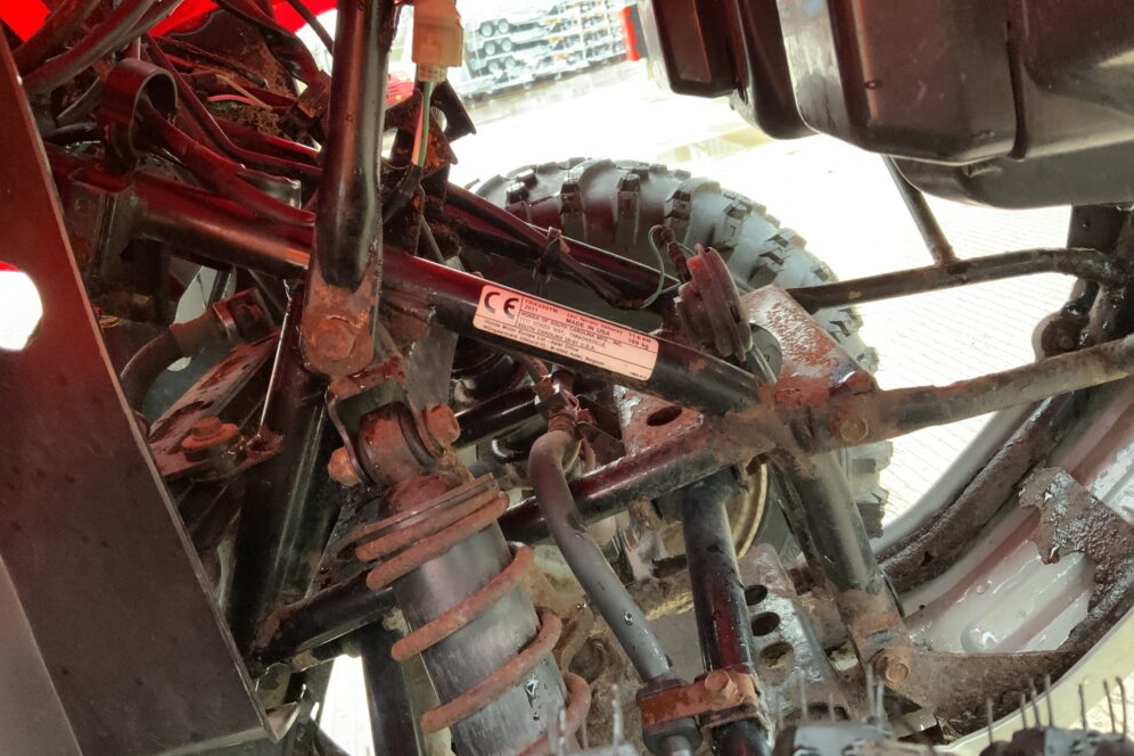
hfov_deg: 60.3
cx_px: 566
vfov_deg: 42.3
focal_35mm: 31
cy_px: 364
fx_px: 976
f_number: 1.8
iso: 250
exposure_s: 1/60
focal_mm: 3
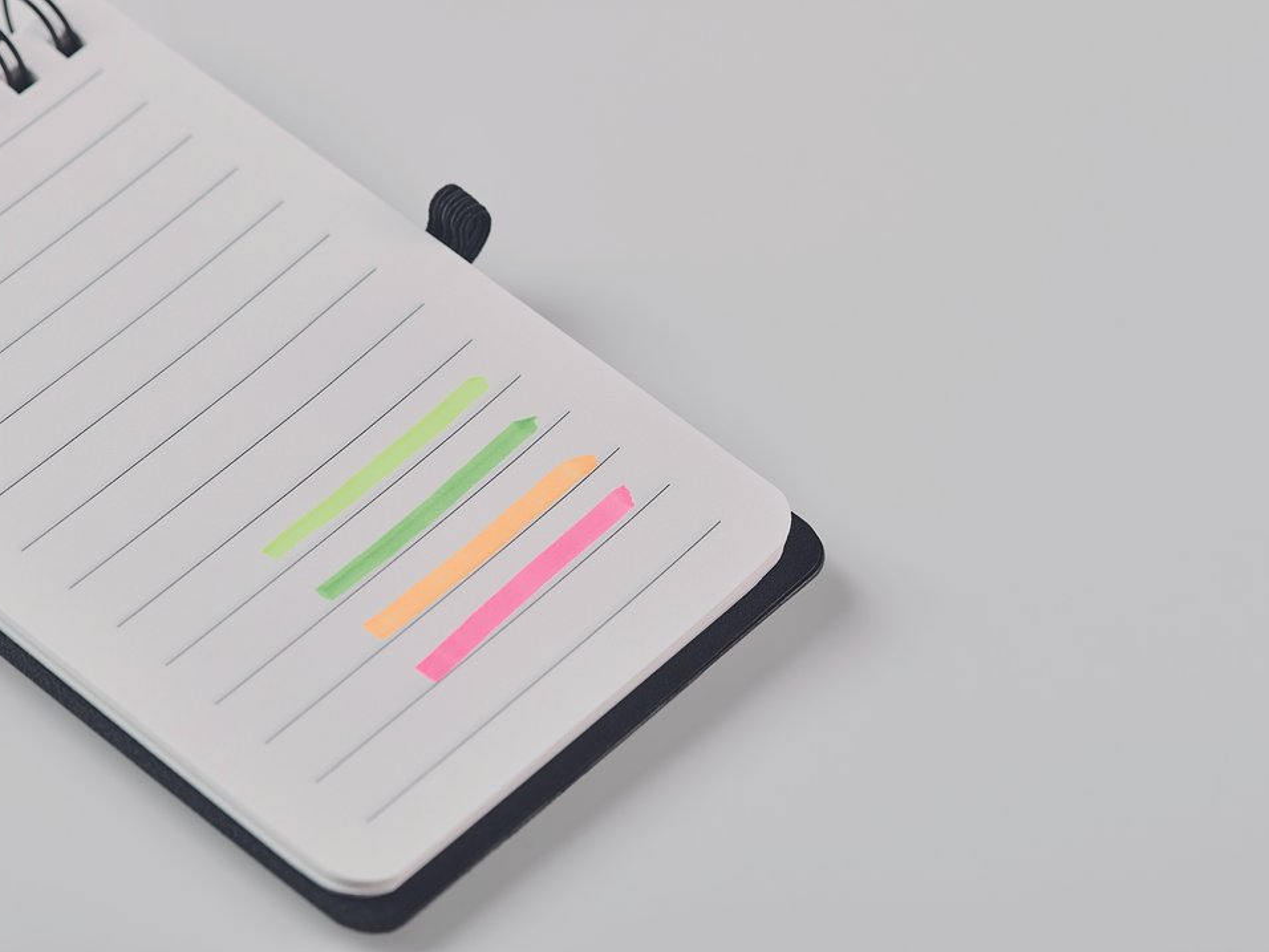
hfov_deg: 17.3
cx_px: 632
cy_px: 477
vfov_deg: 13.0
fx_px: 4179
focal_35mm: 114
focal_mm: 105
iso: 100
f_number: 13
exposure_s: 1/125
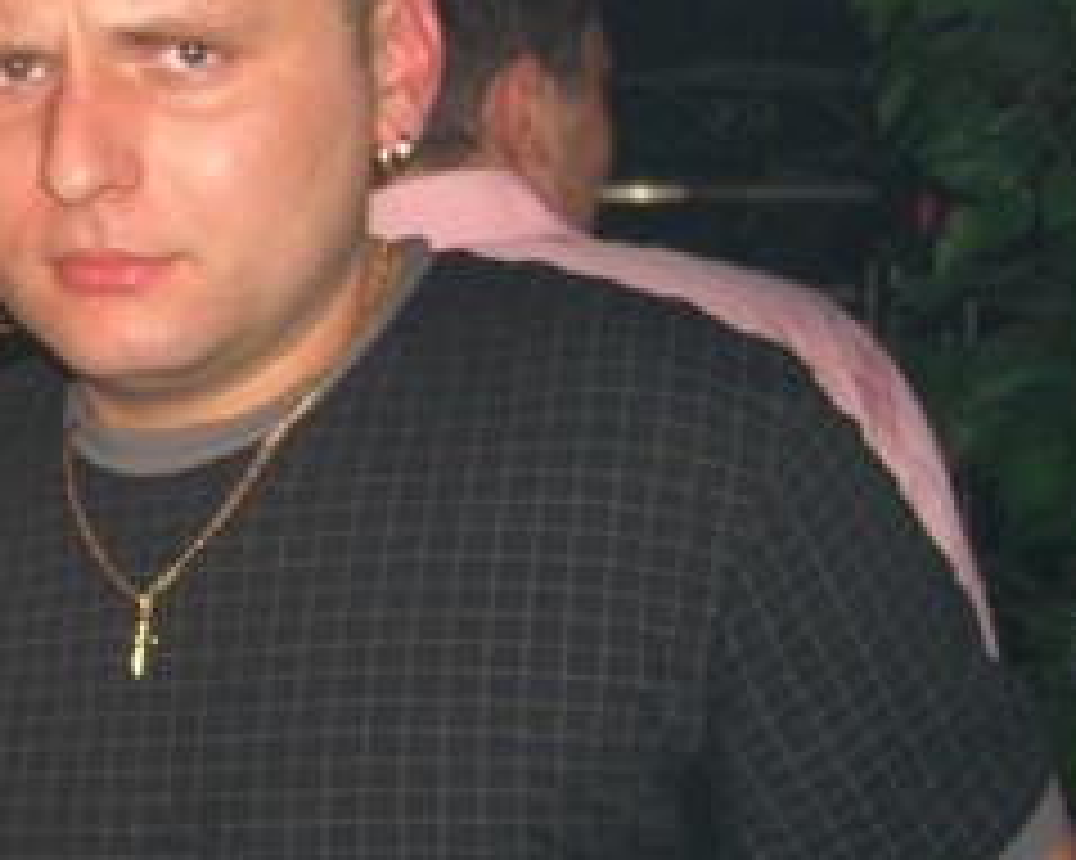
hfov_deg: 19.3
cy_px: 324
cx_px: -243
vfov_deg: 16.5
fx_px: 2960
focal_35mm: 93
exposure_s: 1/60
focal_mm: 7.9
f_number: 2.8
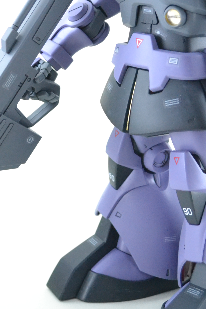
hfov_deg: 17.5
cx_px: 111
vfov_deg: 25.8
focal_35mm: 78
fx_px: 669
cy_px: 101
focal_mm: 26
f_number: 4.2
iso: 3200
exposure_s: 1/200
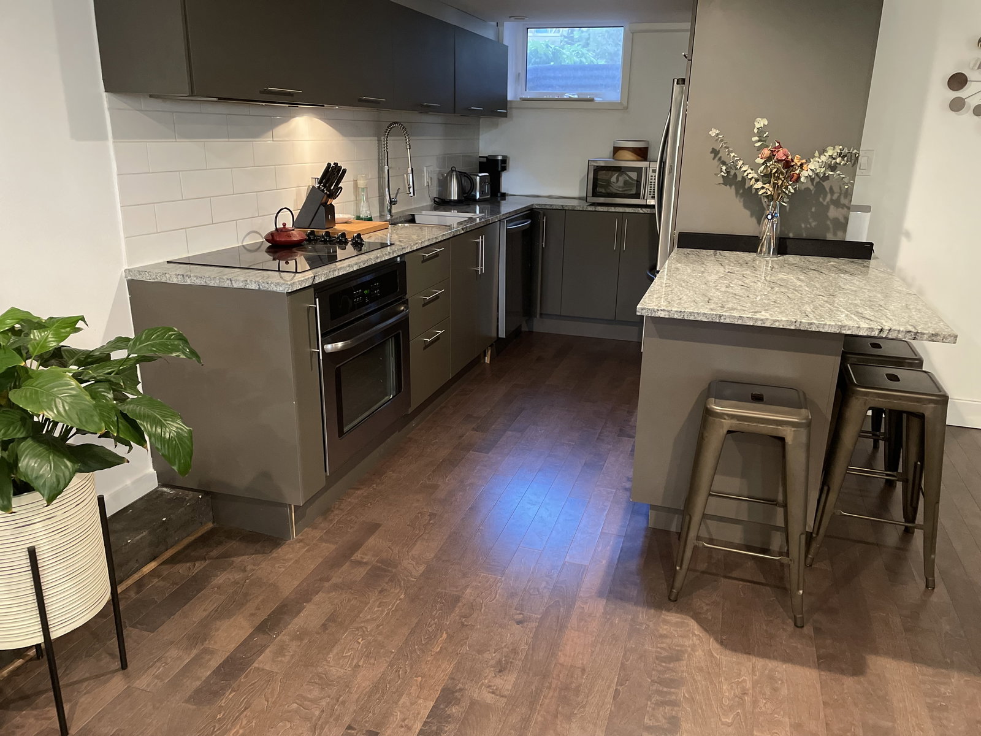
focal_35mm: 26
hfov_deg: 67.3
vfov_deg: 53.1
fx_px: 737
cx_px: 490
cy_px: 368
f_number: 1.6
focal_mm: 4.2
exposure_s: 1/30
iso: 500
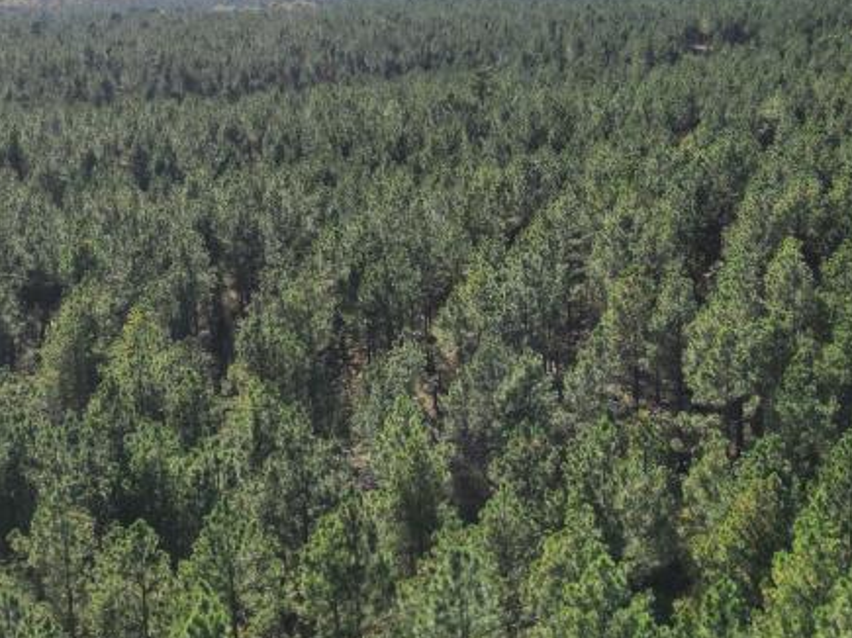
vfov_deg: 27.5
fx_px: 1304
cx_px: 625
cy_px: 254
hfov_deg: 35.5
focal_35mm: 53
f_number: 1.7
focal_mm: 6.72
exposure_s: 1/2500
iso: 110
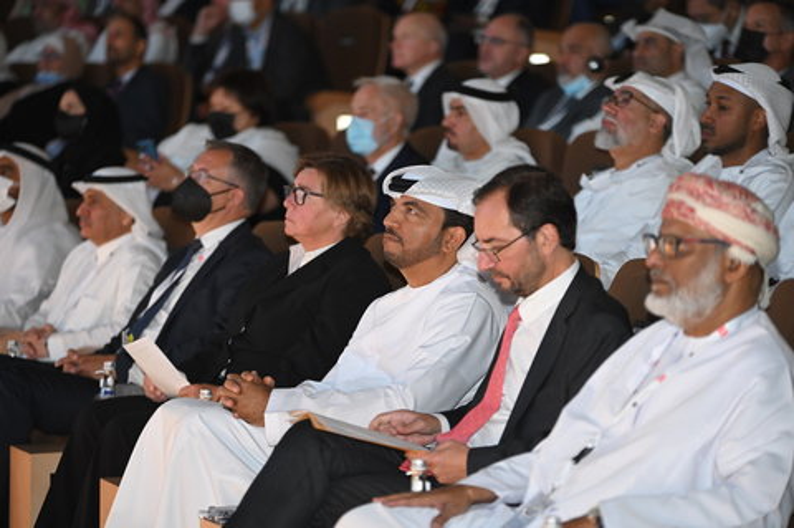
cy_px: 264
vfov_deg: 9.1
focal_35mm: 150
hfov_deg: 13.7
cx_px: 397
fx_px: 3305
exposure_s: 1/125
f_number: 2.8
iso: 1600
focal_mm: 150
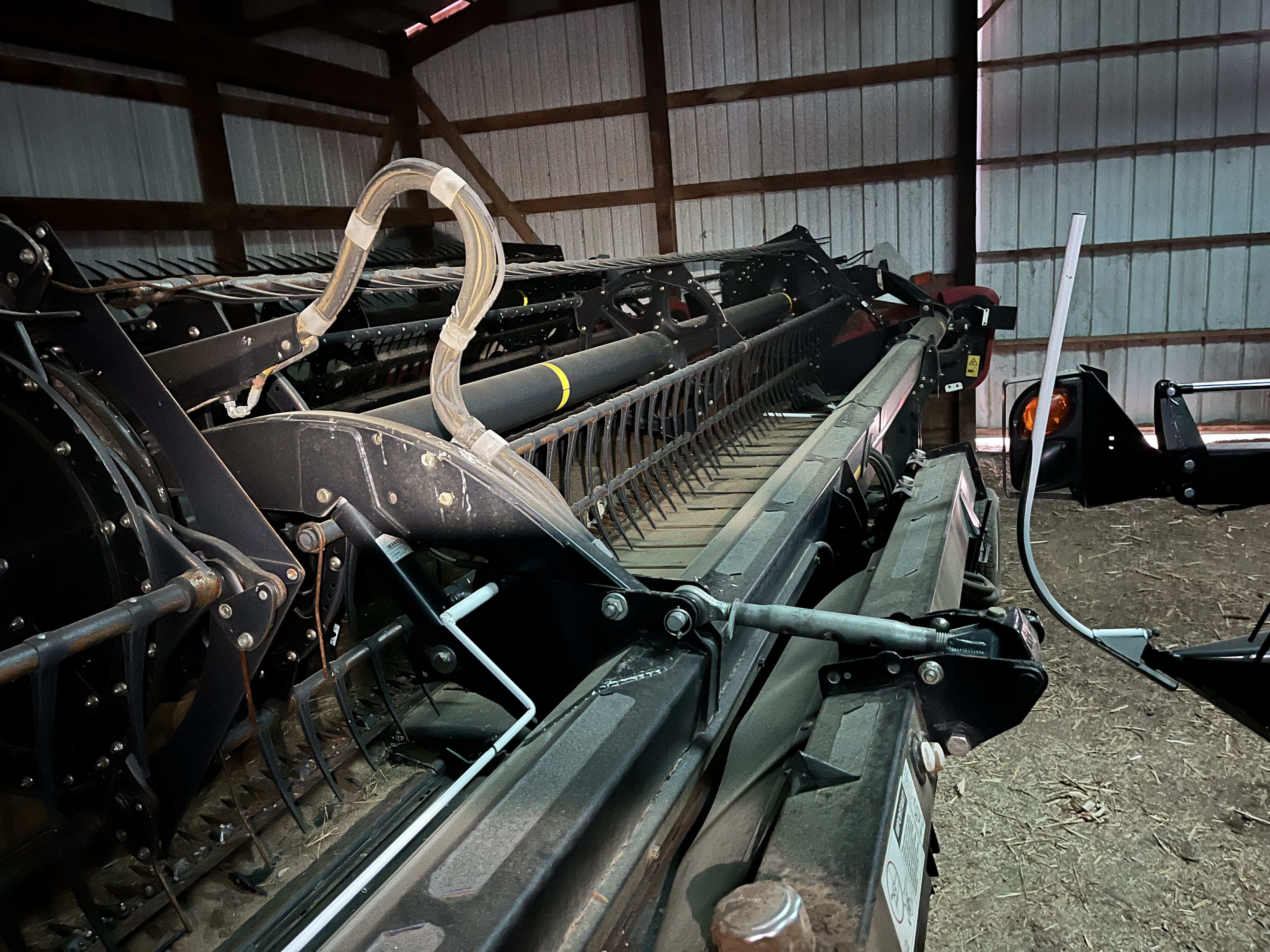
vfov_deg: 53.1
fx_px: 954
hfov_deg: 67.3
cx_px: 635
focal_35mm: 26
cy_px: 476
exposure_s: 1/5
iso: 640
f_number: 1.6
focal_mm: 5.1
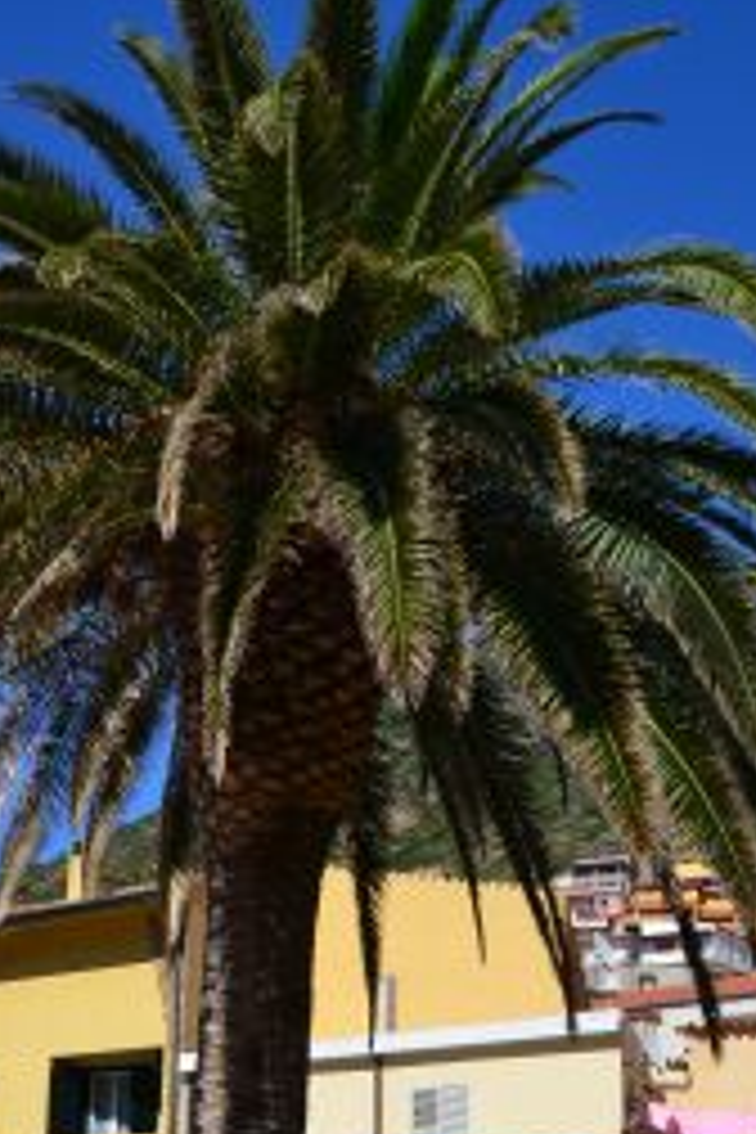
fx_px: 1858
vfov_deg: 33.6
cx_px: 261
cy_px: 760
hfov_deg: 22.9
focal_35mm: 59
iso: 280
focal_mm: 22
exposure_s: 1/500
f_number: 11
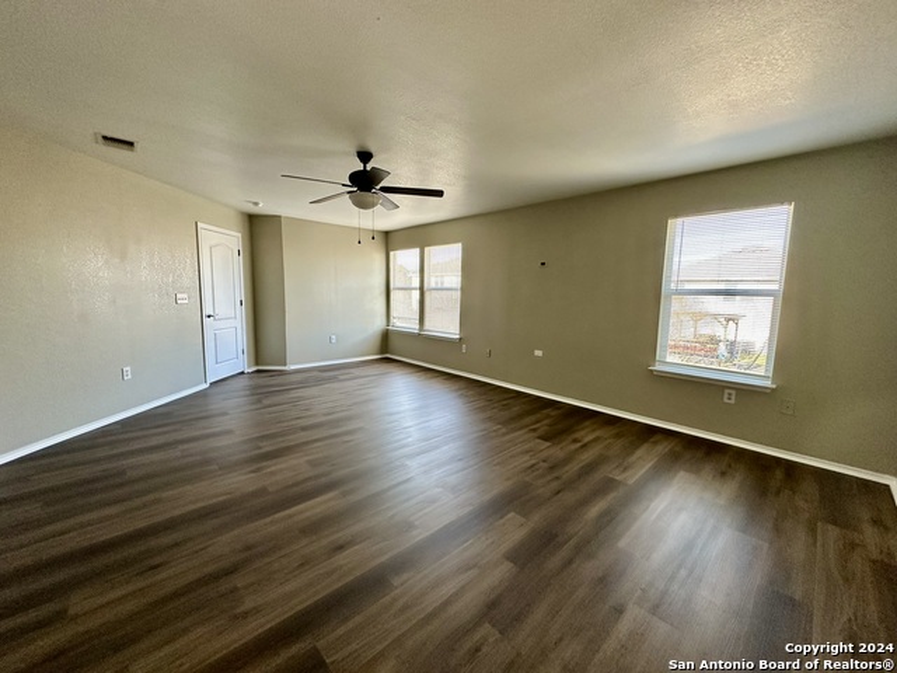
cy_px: 336
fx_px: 363
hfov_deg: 102.1
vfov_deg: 85.7
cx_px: 448
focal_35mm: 14
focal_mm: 2.22
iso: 250
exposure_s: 1/99
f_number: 2.2
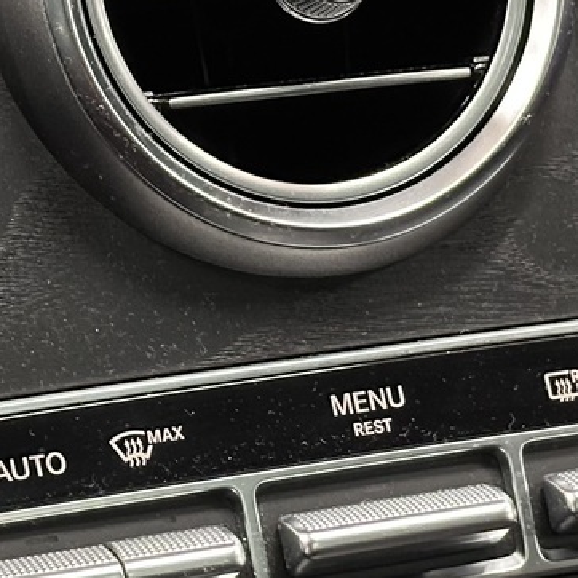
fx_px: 3193
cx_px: 331
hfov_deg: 10.3
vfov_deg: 10.3
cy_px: 540
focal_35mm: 169
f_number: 1.78
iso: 500
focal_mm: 6.86
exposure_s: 1/25
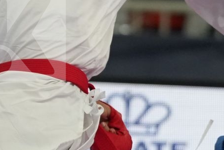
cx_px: 187
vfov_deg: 1.3
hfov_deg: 2.0
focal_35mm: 1030
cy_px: 36
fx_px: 6408
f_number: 2.8
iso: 2000
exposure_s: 1/1000
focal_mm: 173
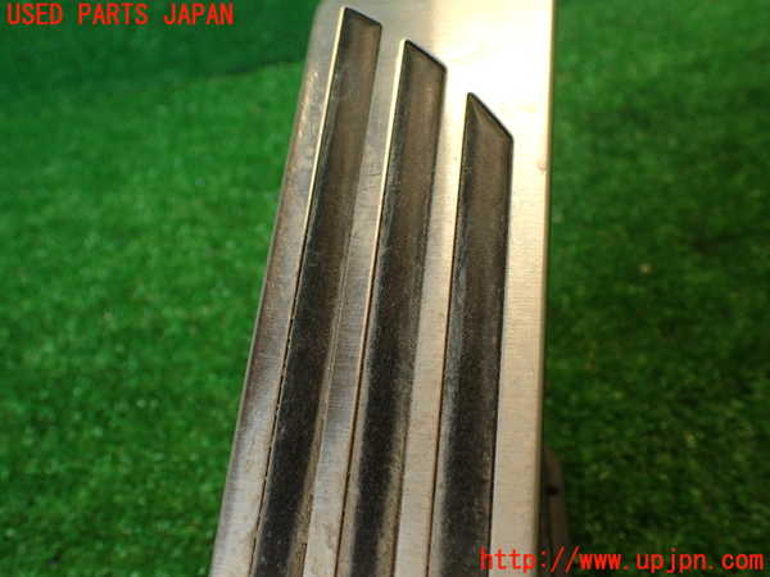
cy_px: 288
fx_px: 712
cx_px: 385
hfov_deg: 56.8
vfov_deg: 44.2
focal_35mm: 32
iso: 200
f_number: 2.4
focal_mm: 5.79
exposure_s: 1/60
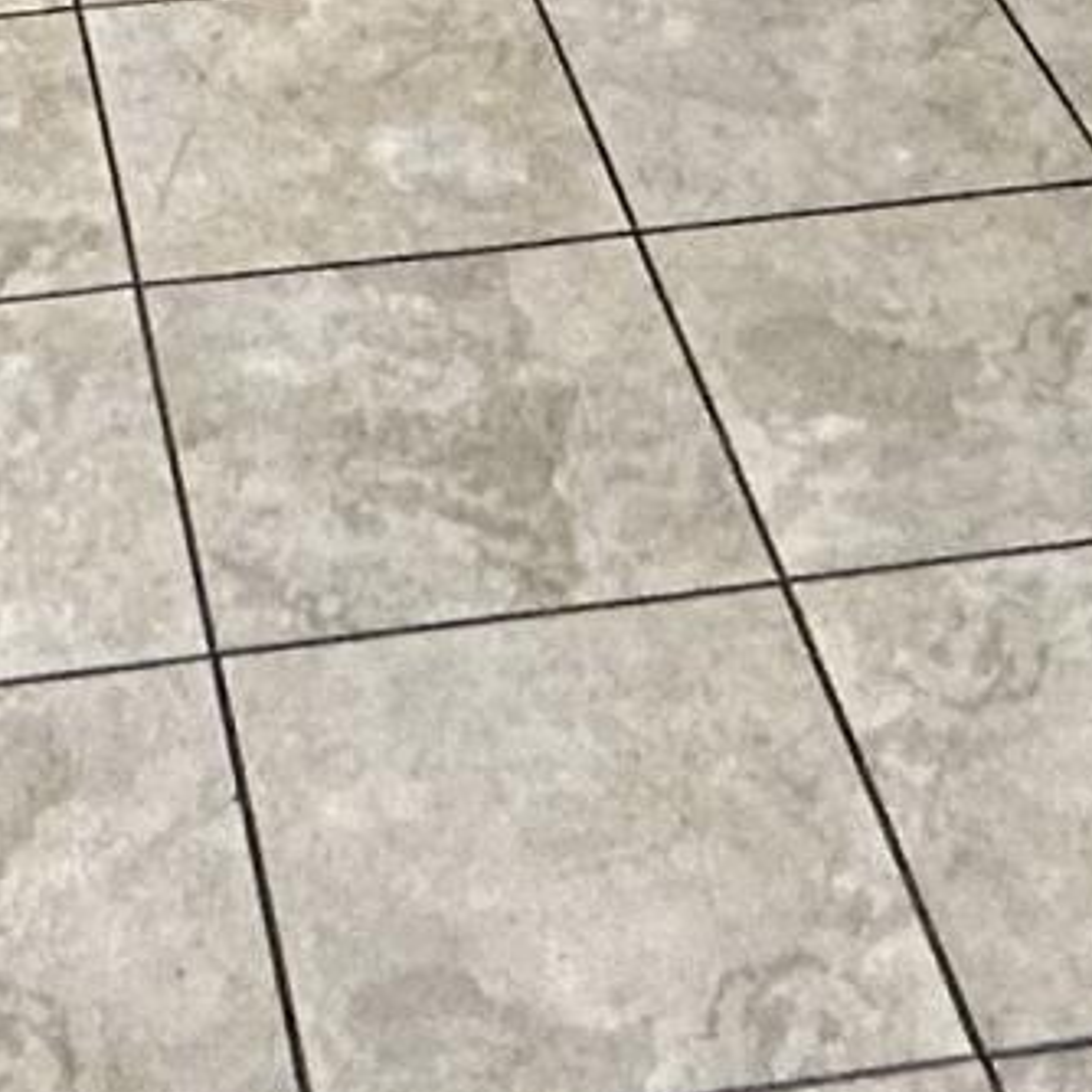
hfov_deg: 15.6
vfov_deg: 10.7
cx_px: 235
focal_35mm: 111
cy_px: -2191
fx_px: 3962
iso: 125
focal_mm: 2.22
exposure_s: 1/120
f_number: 2.2
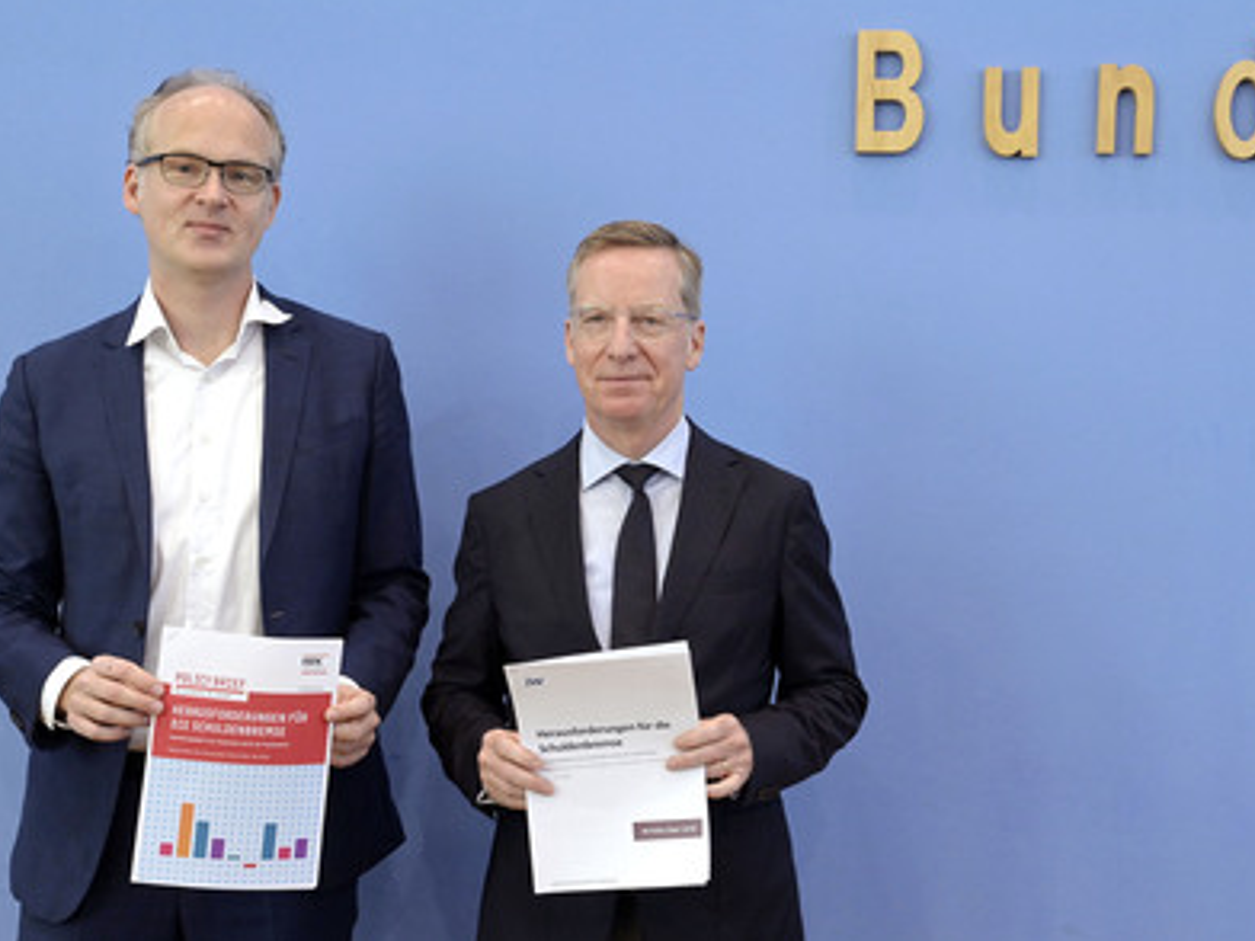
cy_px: 467
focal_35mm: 53
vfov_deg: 27.5
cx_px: 559
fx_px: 1922
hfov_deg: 36.1
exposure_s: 1/500
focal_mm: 48
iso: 3200
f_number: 5.6
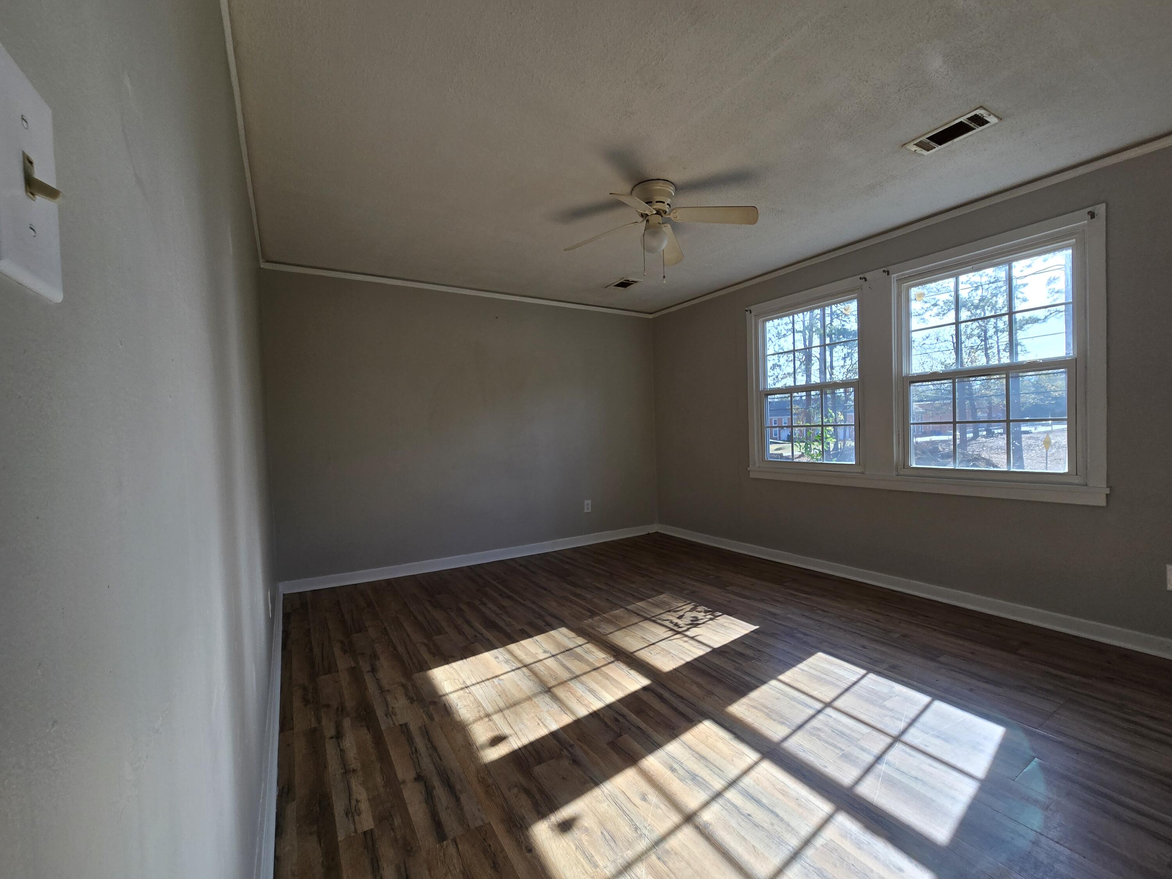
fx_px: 440
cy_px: 440
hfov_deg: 106.2
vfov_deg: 89.9
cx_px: 586
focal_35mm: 13
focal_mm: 2.2
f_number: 2.2
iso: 50
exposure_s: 1/293
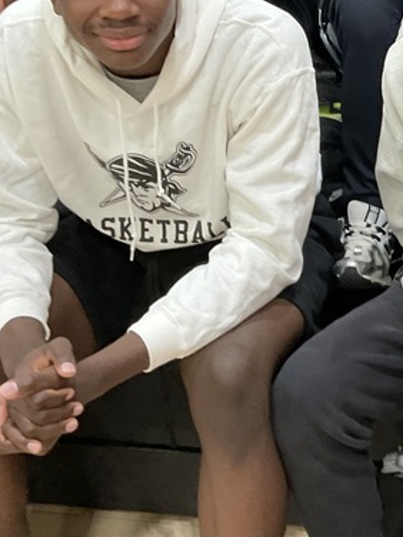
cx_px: 504
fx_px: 1226
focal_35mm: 79
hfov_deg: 17.6
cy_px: 104
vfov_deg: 24.3
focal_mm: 3
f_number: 1.8
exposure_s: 1/60
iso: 160
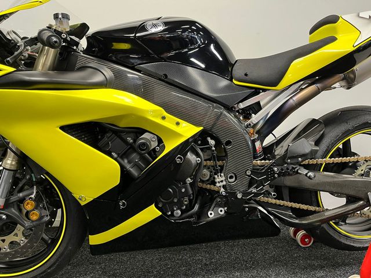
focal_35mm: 26
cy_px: 139
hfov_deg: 67.3
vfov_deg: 53.1
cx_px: 186
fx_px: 279
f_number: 1.6
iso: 250
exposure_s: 1/50
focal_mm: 5.1
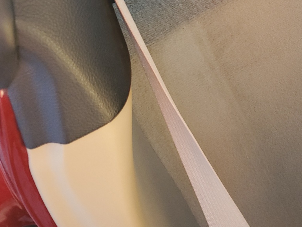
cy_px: 44
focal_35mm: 54
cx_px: 291
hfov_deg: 33.0
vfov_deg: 26.5
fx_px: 471
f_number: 1.5
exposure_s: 1/120
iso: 65
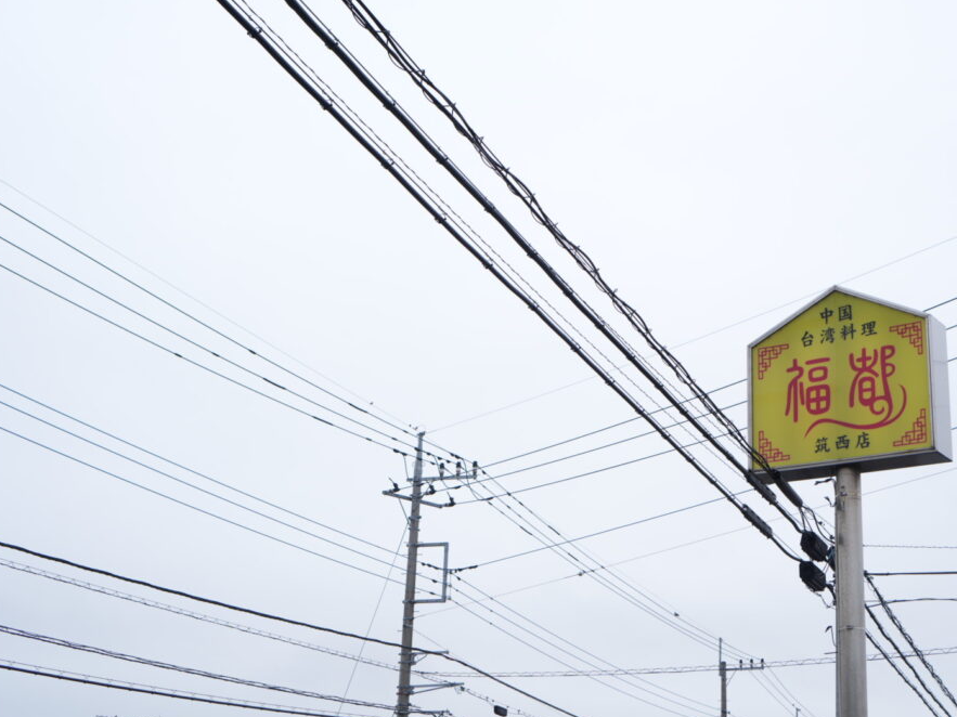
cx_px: 523
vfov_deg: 25.0
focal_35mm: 59
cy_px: 366
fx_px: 1619
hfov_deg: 32.9
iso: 100
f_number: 4.5
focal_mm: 35
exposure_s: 1/80
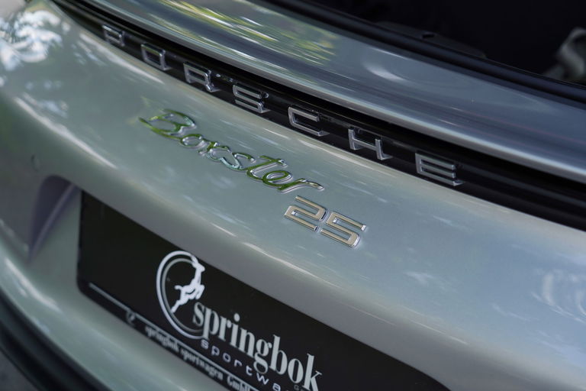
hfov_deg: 26.7
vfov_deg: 17.9
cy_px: 196
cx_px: 293
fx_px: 1237
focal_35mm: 76
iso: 100
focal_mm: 76
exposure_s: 1/250
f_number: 4.5
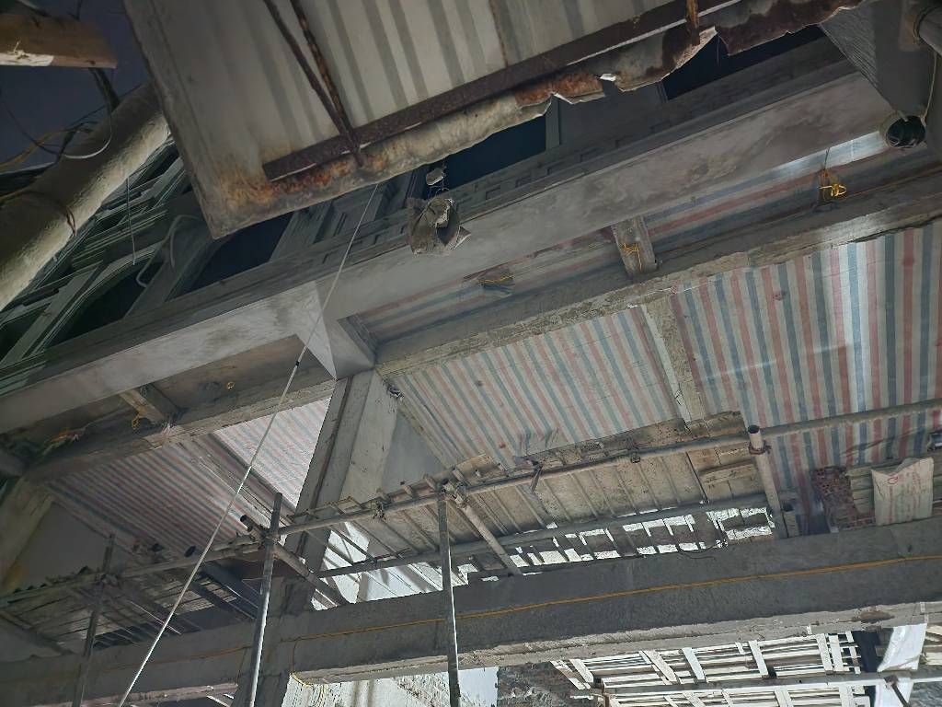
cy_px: 354
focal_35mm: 23
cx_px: 471
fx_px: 626
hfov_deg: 73.9
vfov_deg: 58.9
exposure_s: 1/8
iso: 1600
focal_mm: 6.4
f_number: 1.8
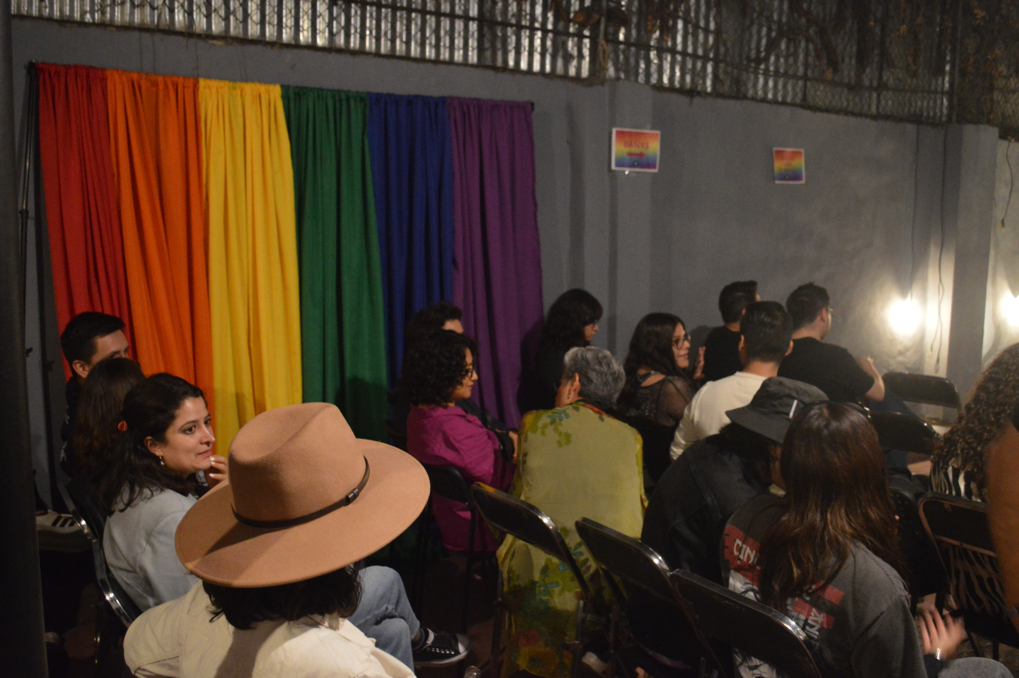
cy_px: 339
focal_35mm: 30
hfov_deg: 62.0
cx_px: 510
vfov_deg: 43.5
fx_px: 848
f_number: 3.8
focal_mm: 20
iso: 2800
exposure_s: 1/20
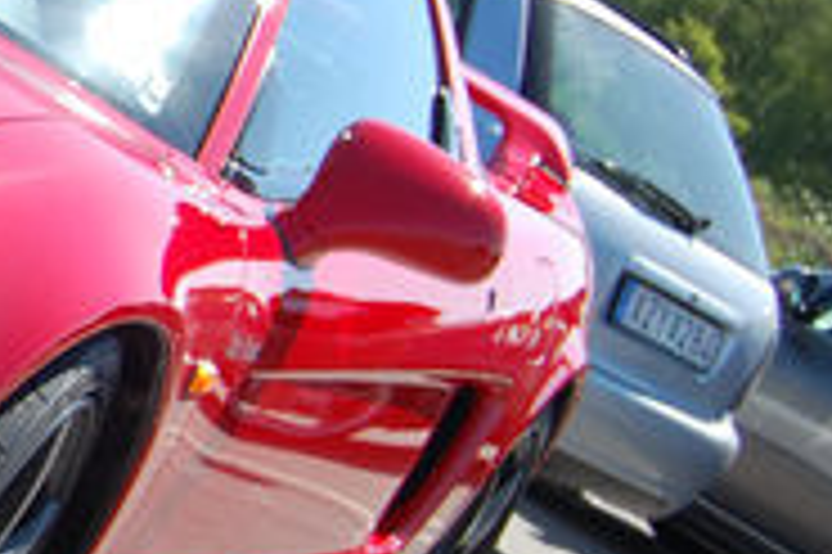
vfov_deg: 8.2
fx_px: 3833
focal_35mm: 166
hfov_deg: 11.6
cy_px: 63
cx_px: -603
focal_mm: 32
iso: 200
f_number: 9
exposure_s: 1/320
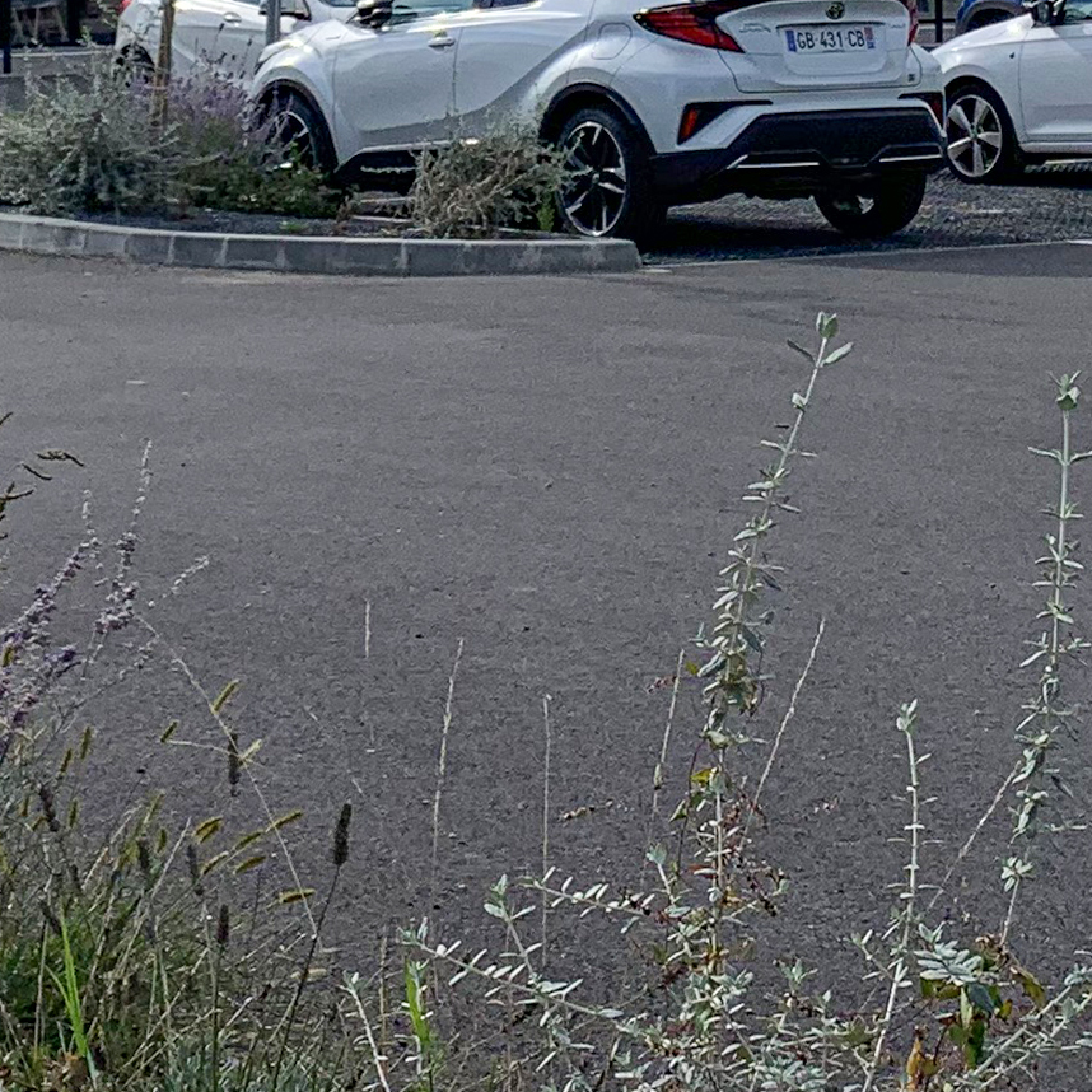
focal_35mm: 108
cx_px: 409
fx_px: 3855
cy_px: -239
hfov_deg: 16.1
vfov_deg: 15.5
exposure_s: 1/4098
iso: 25
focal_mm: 4.25
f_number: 1.8
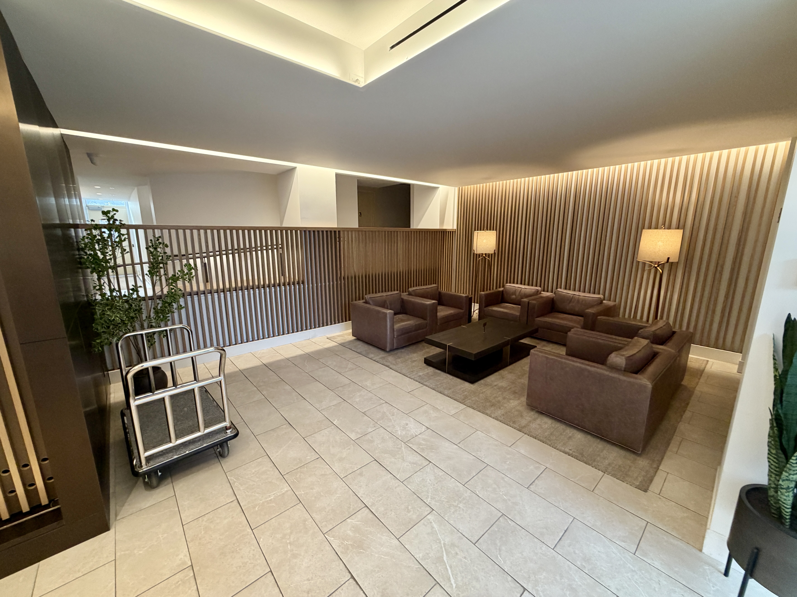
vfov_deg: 85.7
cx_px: 398
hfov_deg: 102.1
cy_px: 298
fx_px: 322
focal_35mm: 14
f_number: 2.2
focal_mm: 2.22
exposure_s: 1/60
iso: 160
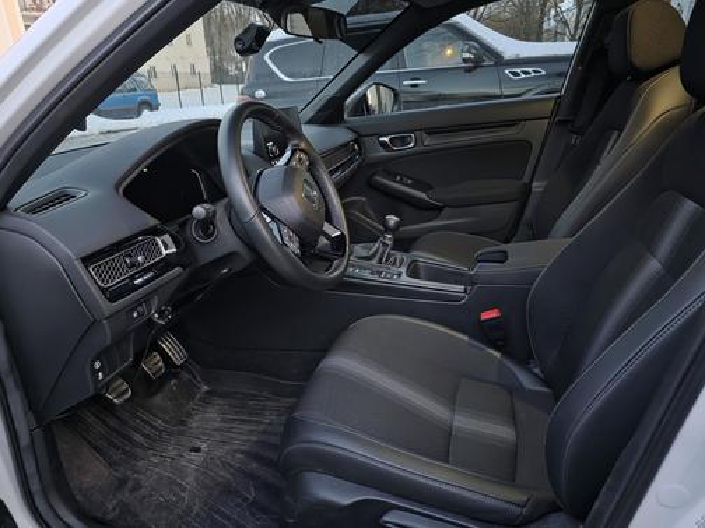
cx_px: 352
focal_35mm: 23
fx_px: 468
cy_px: 264
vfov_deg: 58.9
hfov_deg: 73.9
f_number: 1.7
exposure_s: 1/15
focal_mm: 6.3
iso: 2000
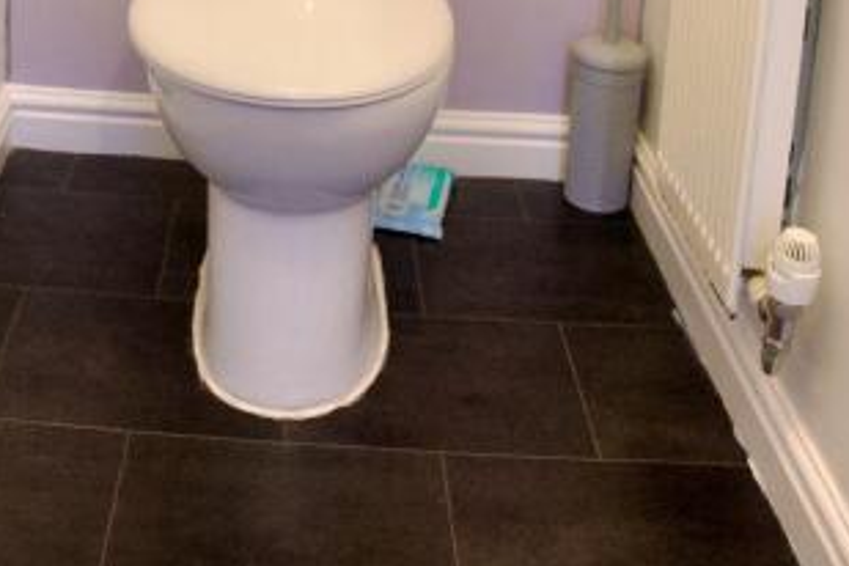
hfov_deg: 36.6
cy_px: -338
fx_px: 1250
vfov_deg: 20.7
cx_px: 206
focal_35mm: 53
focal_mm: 16
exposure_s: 1/100
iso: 4000
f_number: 6.3
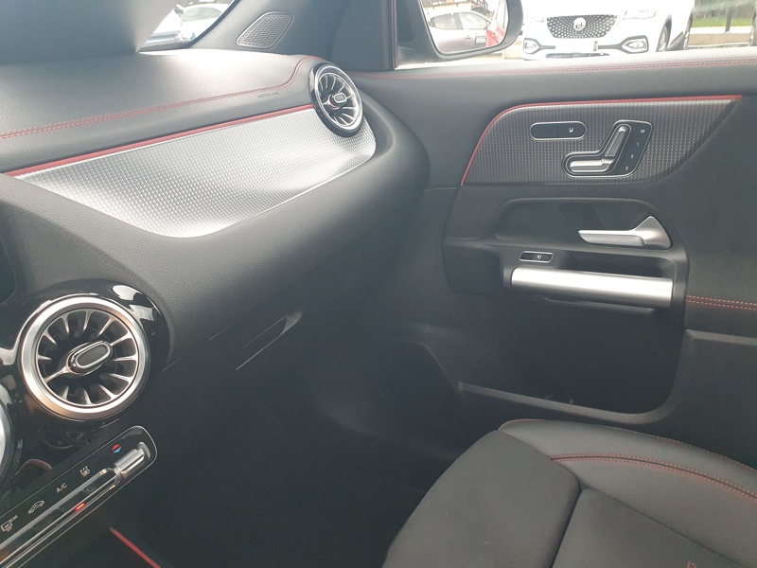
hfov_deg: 67.3
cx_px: 378
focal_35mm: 26
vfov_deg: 53.1
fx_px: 569
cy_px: 284
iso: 250
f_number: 2.4
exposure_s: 1/40
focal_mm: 4.32
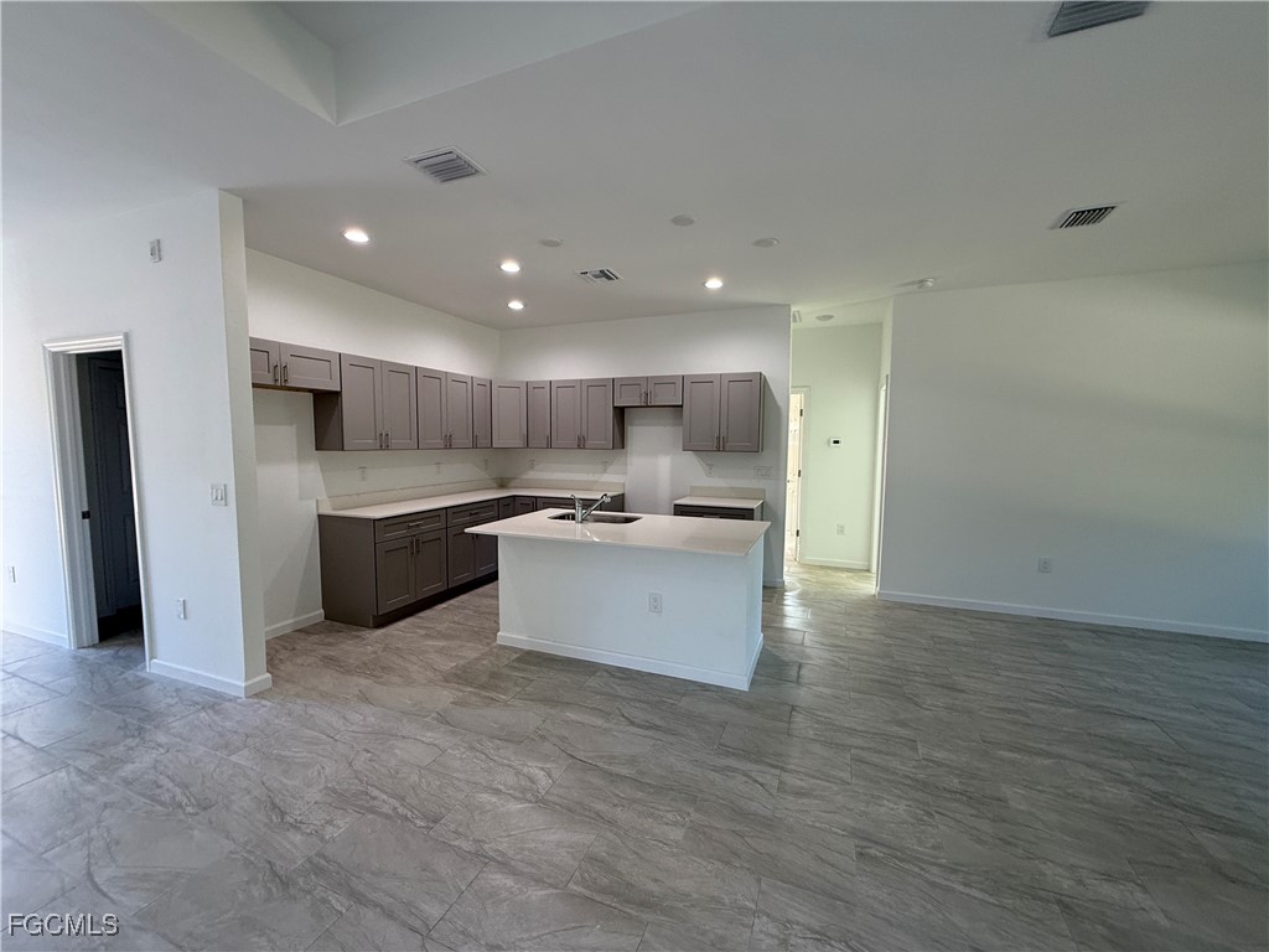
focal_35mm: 14
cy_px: 476
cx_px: 634
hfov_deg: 102.1
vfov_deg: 85.7
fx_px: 513
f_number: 2.2
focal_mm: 2.22
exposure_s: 1/120
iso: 125
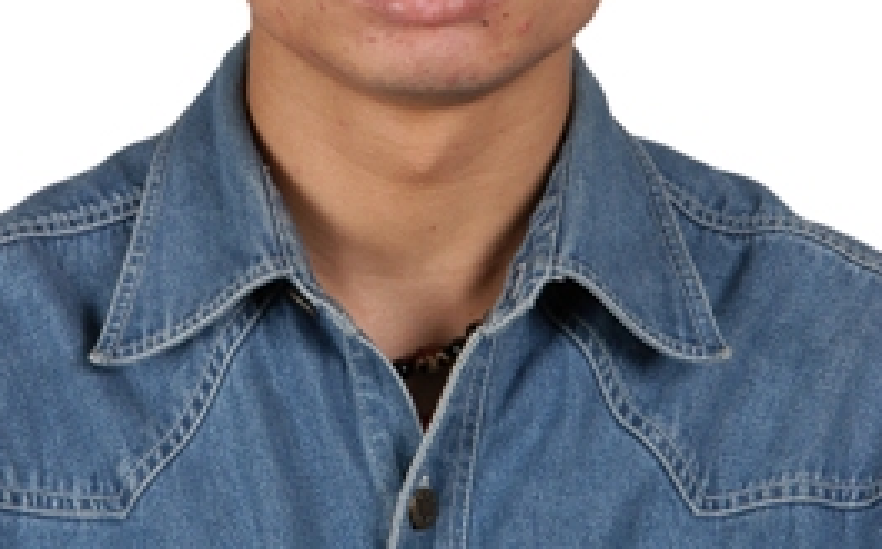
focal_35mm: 220
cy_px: -10
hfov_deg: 9.5
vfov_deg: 5.9
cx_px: 406
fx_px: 5279
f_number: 8
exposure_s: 1/60
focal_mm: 85
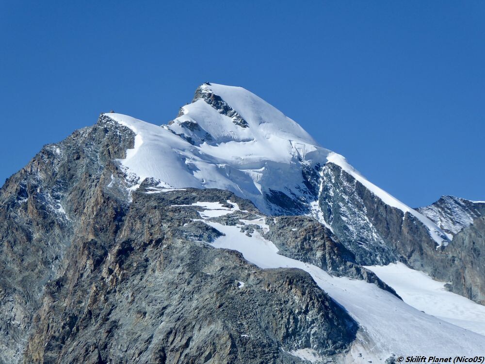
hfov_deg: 16.8
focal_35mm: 117
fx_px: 1639
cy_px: 182
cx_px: 242
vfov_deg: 12.7
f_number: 5.1
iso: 80
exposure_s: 1/800
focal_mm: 19
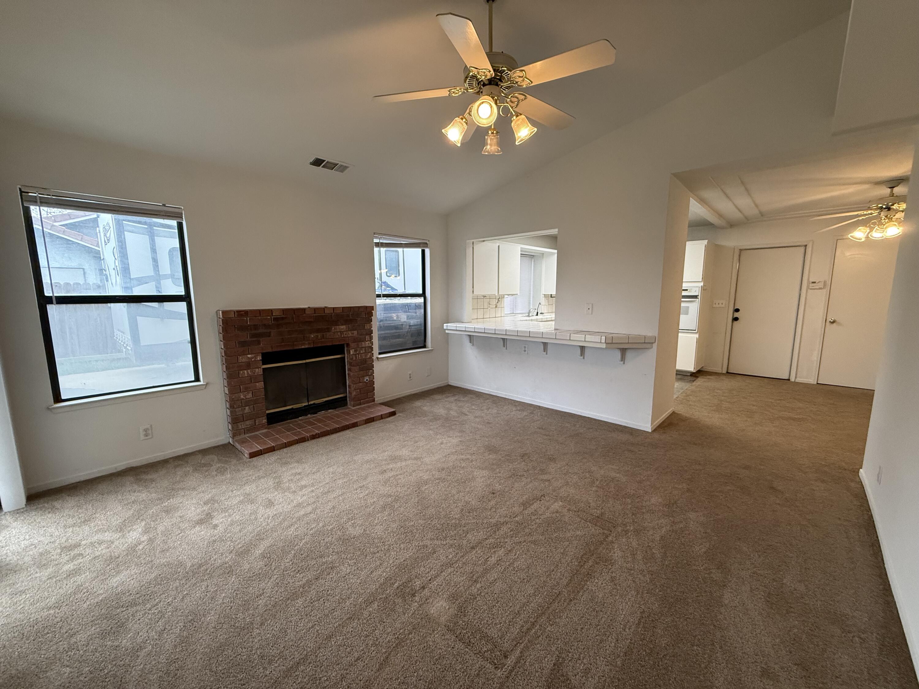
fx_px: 372
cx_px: 460
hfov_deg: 102.1
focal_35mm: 14
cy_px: 344
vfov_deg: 85.7
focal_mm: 2.22
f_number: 2.2
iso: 250
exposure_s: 1/120
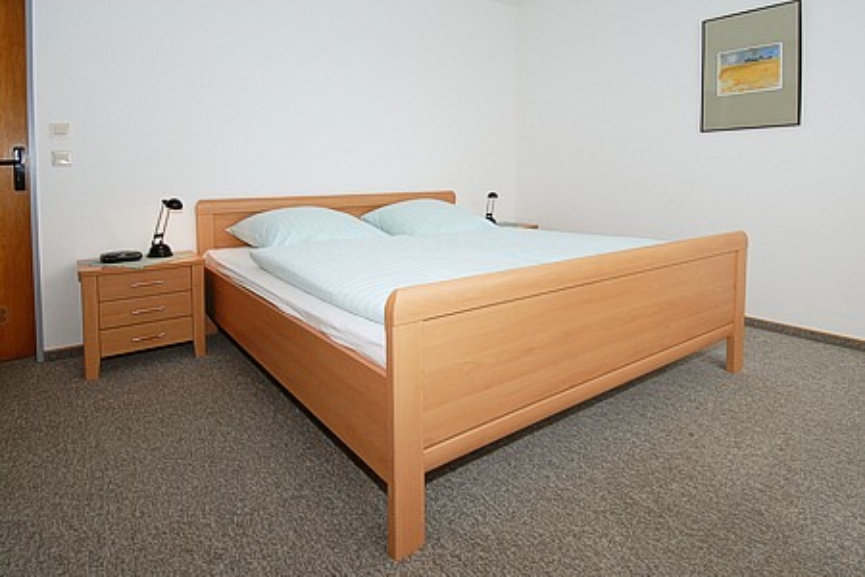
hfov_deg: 90.0
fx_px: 432
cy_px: 288
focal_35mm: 18
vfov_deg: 67.4
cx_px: 432
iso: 400
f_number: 8
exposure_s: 1/80
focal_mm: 12
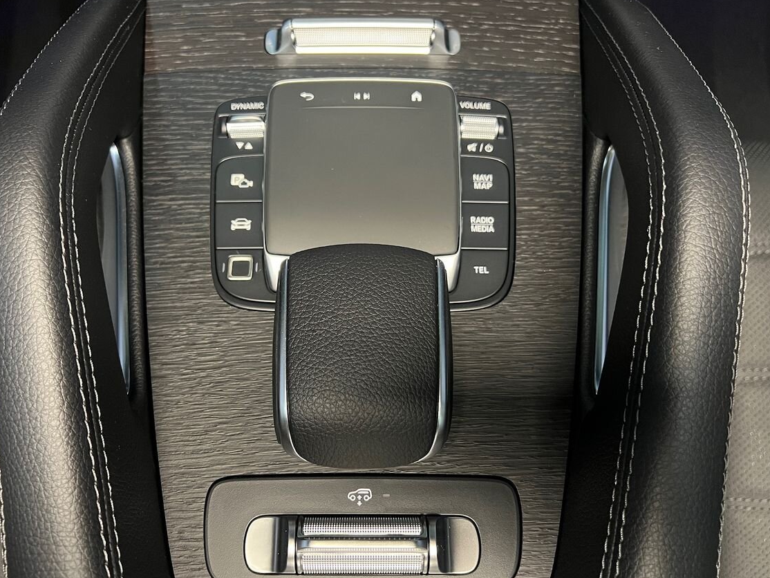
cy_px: 302
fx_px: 623
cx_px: 364
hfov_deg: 63.4
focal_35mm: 28
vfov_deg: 49.7
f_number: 1.5
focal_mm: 5.7
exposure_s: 1/60
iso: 400
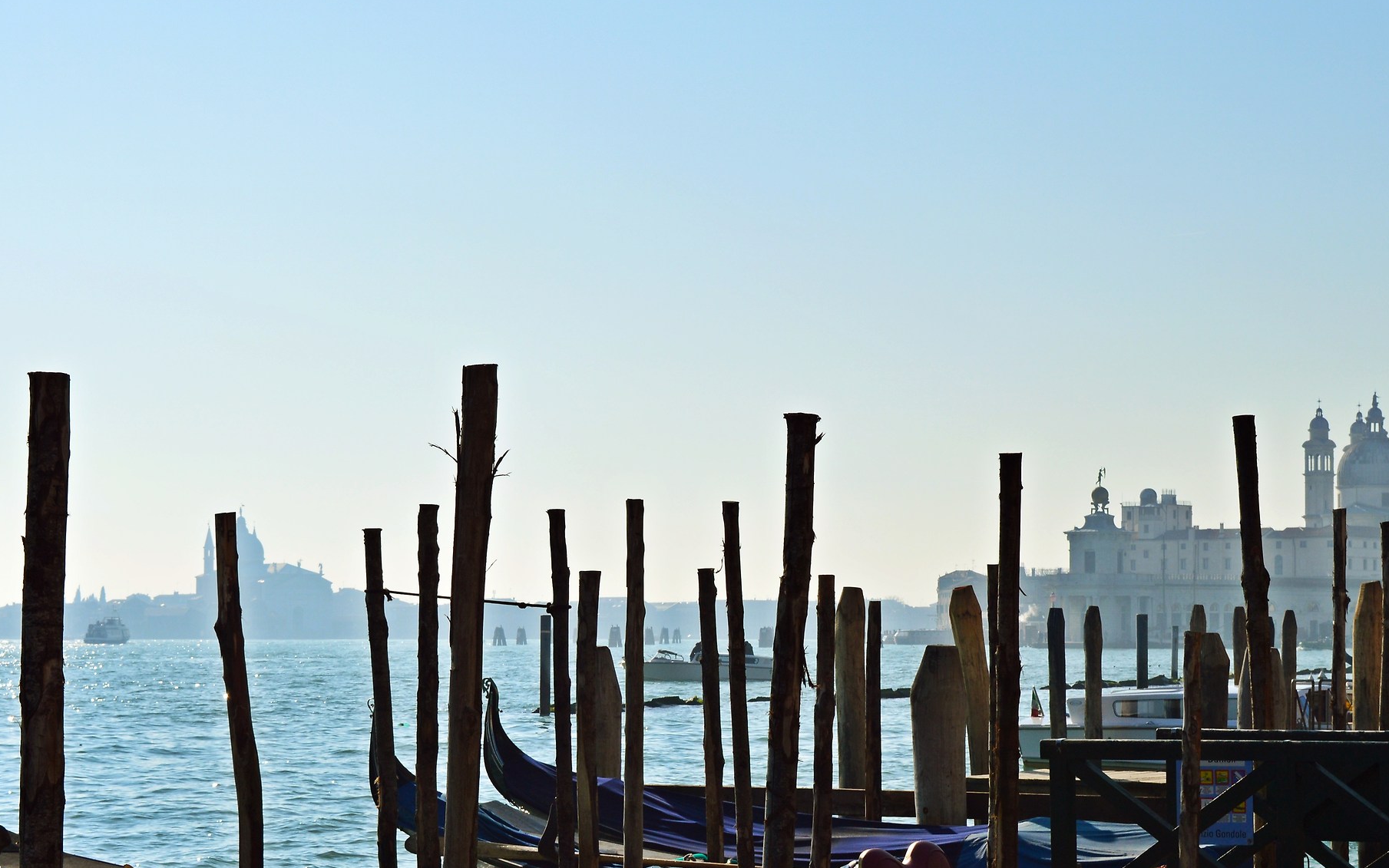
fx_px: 2915
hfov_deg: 26.7
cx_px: 866
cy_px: 578
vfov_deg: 16.9
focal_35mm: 77
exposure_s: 1/500
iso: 125
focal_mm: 38
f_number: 11
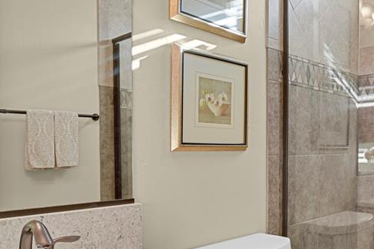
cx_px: 259
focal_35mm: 36
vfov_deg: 36.6
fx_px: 374
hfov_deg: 51.8
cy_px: 158
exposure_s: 1/20
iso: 9000
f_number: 8
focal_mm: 17
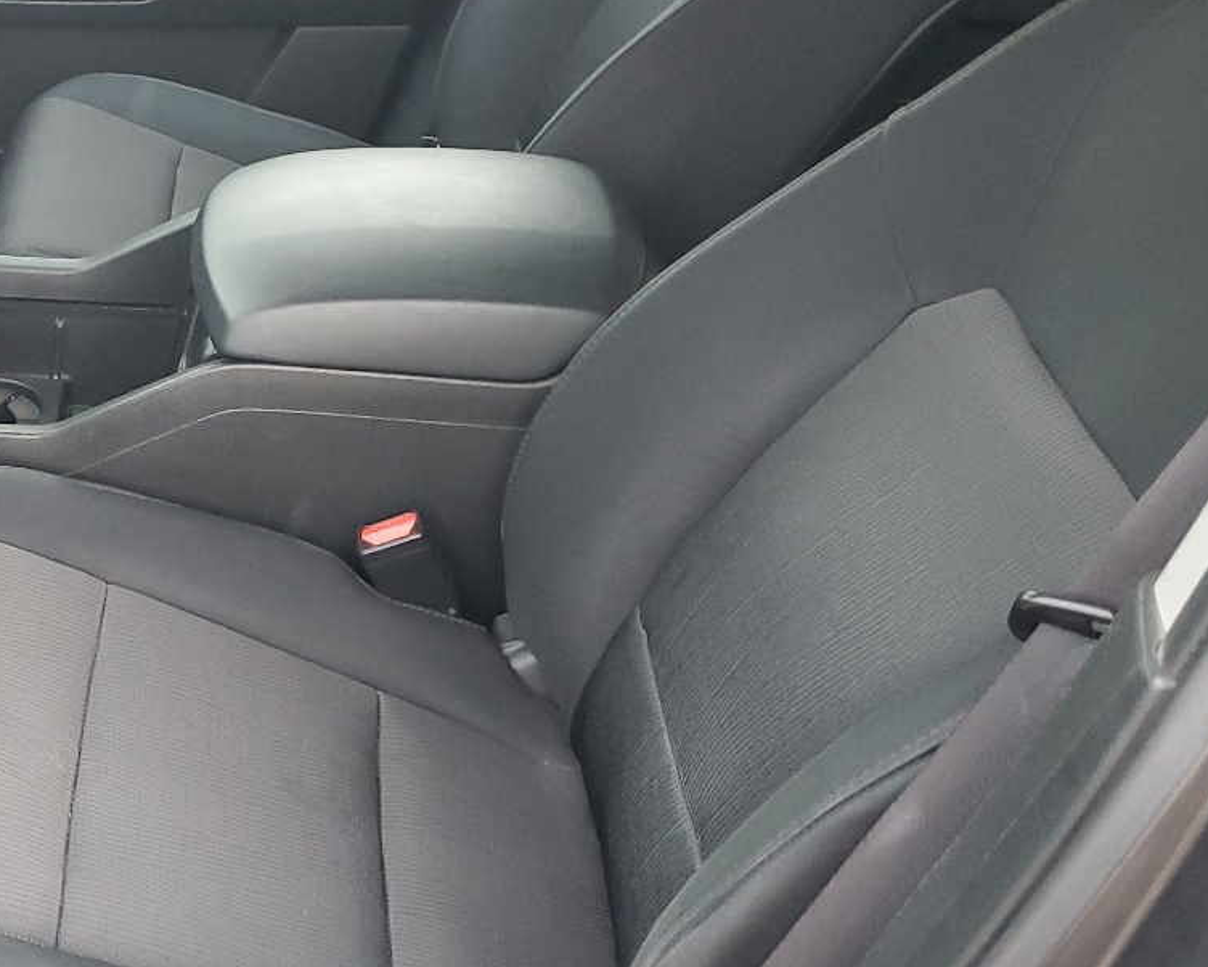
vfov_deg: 28.1
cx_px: 43
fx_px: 1931
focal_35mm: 54
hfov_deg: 32.4
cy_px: 430
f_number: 1.5
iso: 201
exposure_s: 1/60.2
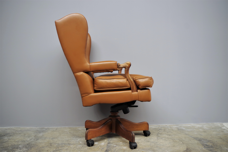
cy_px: 76
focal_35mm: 30
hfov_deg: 61.9
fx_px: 190
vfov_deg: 43.6
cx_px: 114
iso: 400
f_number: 4
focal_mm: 20
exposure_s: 1/60
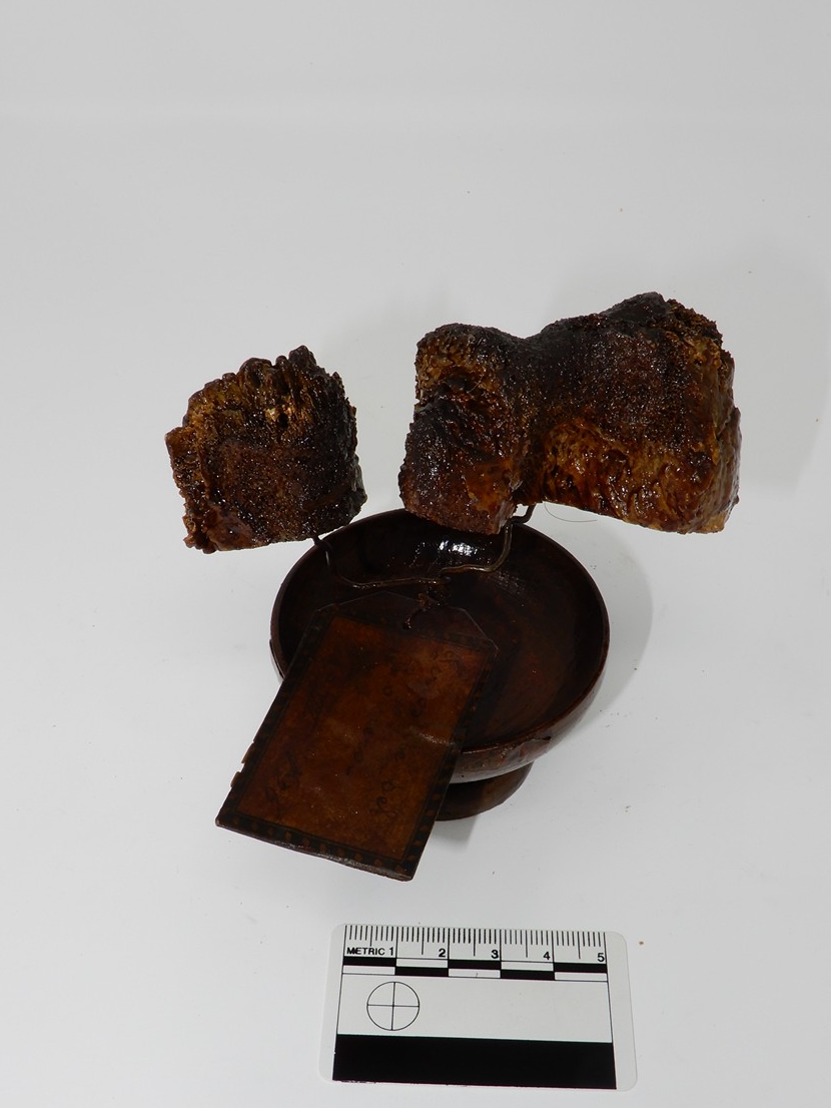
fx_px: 1312
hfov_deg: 35.1
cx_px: 443
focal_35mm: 41
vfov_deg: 45.6
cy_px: 638
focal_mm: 6.2
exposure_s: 1/40
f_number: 7.1
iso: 80
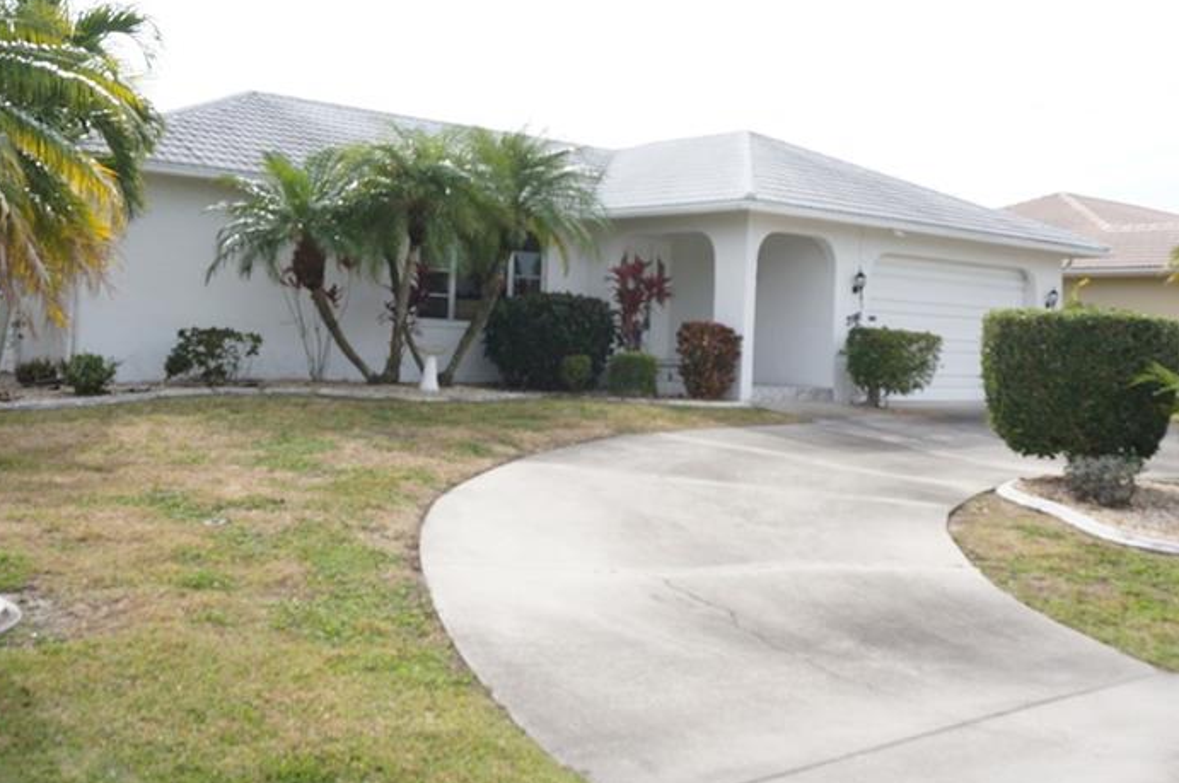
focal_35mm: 40
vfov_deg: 33.3
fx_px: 1308
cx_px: 635
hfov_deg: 48.5
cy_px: 334
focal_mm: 18
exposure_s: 1/160
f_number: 7.1
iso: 100
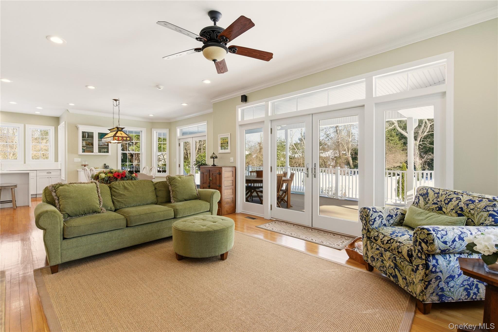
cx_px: 249
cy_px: 166
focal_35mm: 16
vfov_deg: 73.7
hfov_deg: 96.7
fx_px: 221
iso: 250
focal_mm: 16
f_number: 9
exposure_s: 1/200
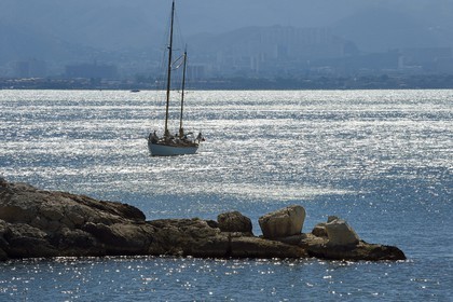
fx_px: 2516
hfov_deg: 10.3
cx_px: 226
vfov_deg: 6.9
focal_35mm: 200
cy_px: 151
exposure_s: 1/400
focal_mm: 200
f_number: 14
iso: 200
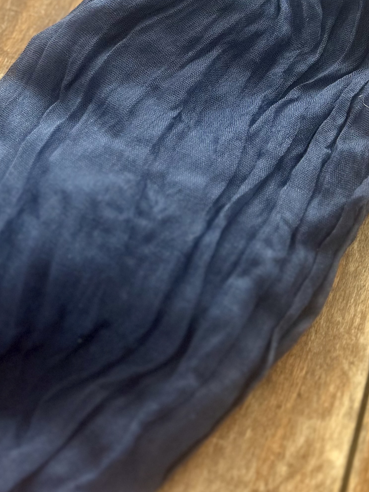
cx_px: 216
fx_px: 753
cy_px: 1
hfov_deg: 27.5
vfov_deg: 33.2
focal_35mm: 53
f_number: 1.5
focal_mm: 5.7
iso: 125
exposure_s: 1/80
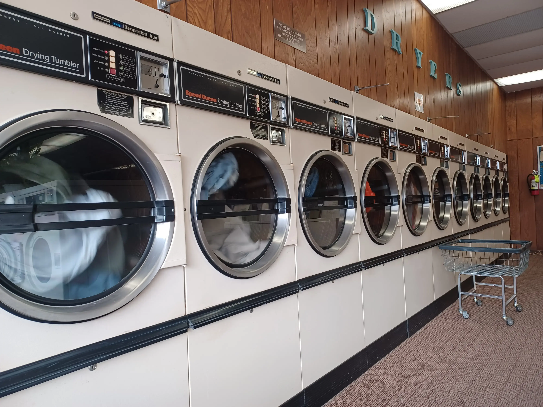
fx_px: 392
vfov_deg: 54.9
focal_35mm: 25
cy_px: 204
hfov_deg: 69.4
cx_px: 272
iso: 200
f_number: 1.8
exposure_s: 1/50
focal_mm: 4.6
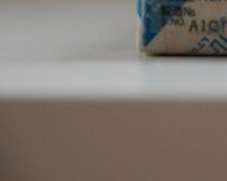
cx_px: 263
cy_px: 4
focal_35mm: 497
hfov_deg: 3.9
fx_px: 3336
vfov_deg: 3.1
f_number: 5.6
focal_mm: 135
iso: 1600
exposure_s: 1/25
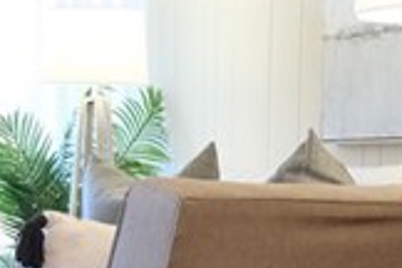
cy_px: 378
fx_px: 1619
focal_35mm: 145
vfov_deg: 9.3
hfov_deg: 14.0
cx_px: 55
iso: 3200
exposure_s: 1/100
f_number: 3.5
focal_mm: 15
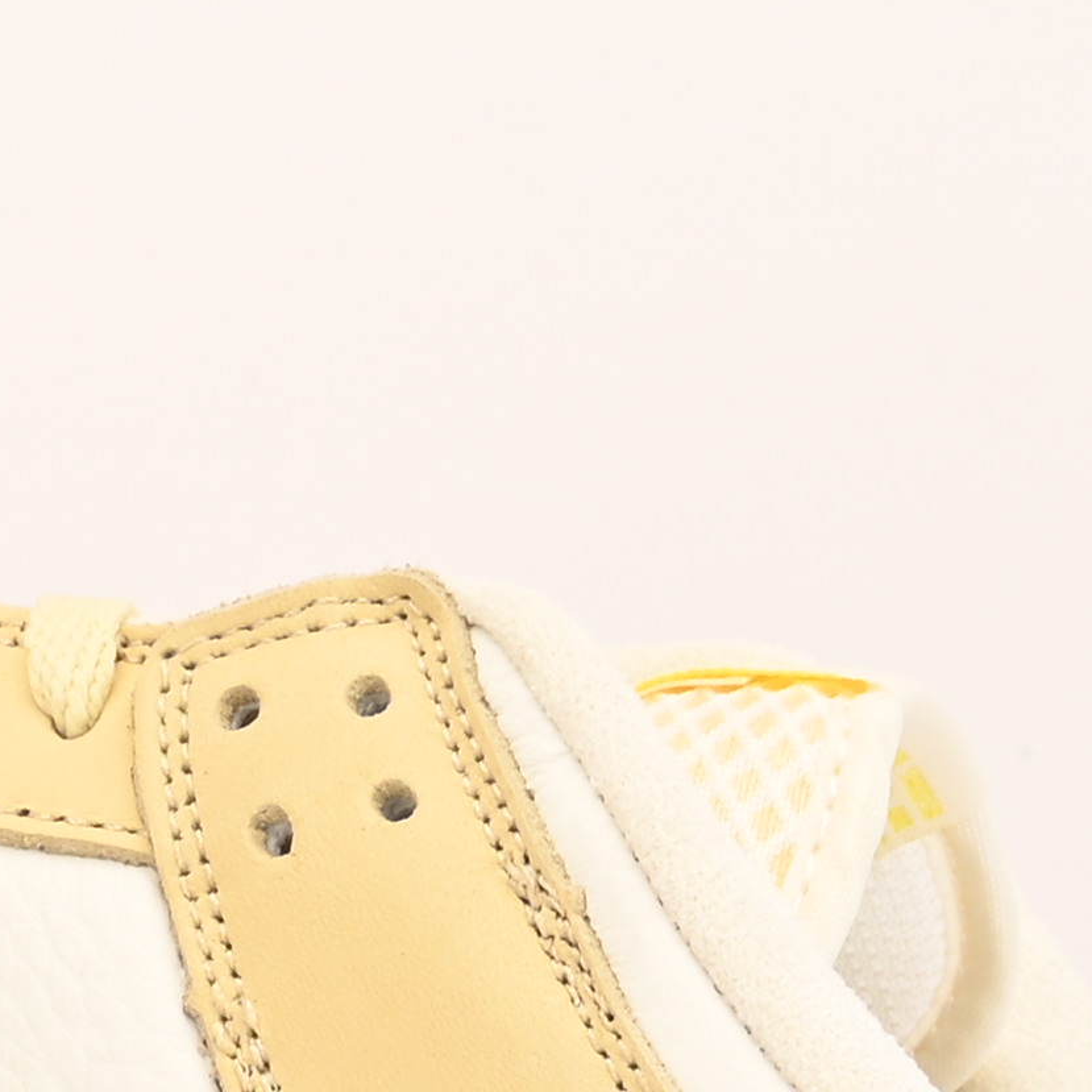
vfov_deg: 6.7
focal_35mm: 253
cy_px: 2146
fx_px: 9030
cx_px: -834
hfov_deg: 6.8
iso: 100
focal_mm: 41
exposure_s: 1/200
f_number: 11
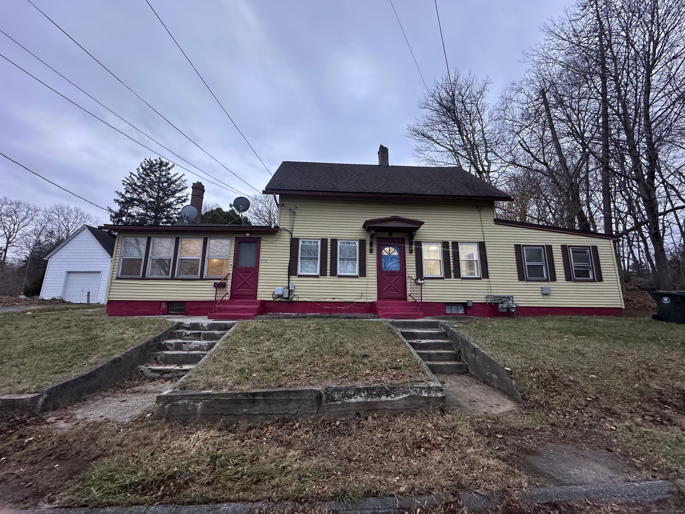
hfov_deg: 102.1
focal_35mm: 14
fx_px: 277
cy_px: 257
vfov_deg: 85.7
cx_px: 342
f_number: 2.2
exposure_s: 1/60
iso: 200
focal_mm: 2.22
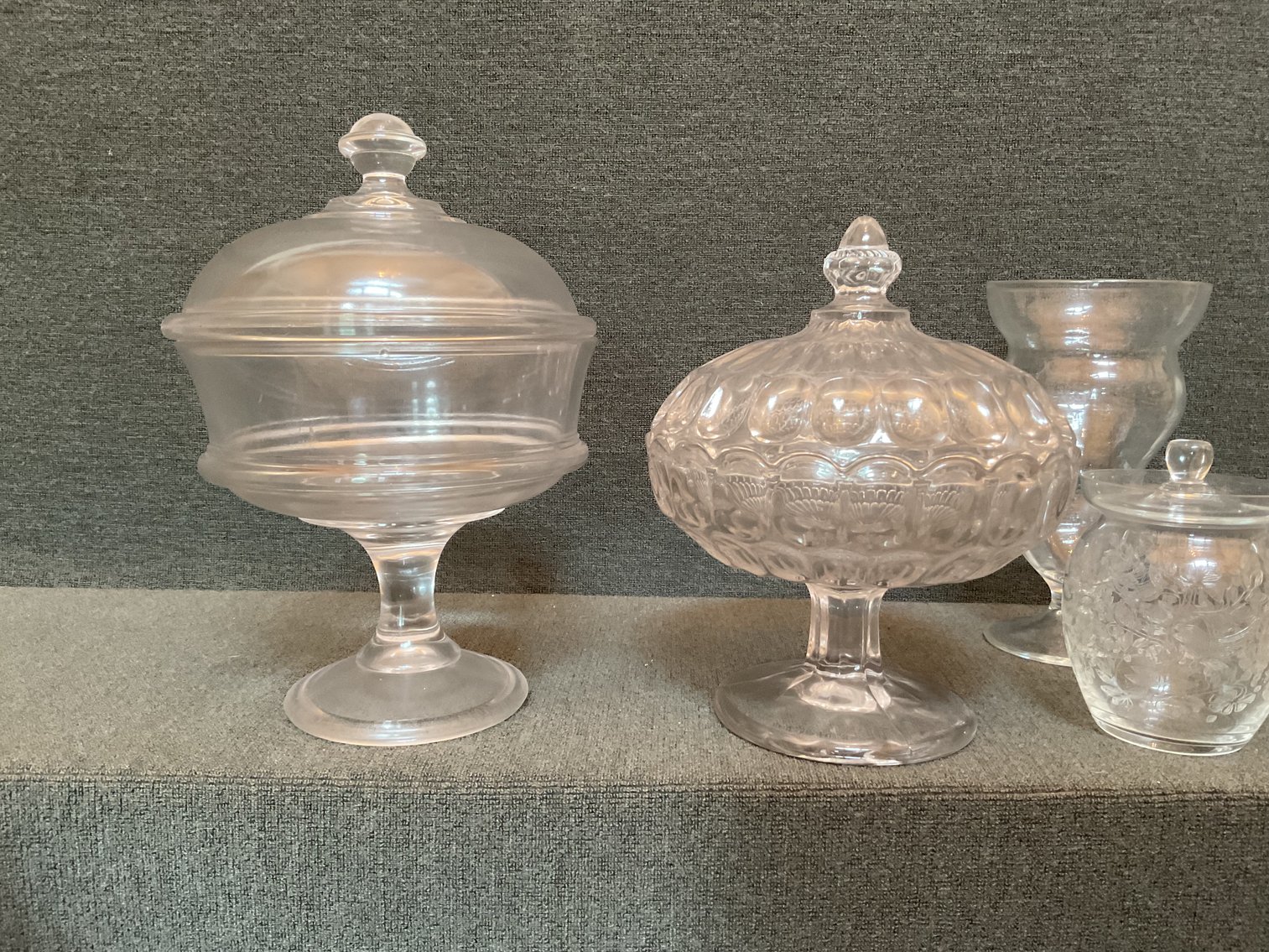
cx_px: 634
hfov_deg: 61.7
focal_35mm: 29
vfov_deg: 48.2
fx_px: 1063
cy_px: 476
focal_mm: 3
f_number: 1.8
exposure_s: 1/33
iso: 200
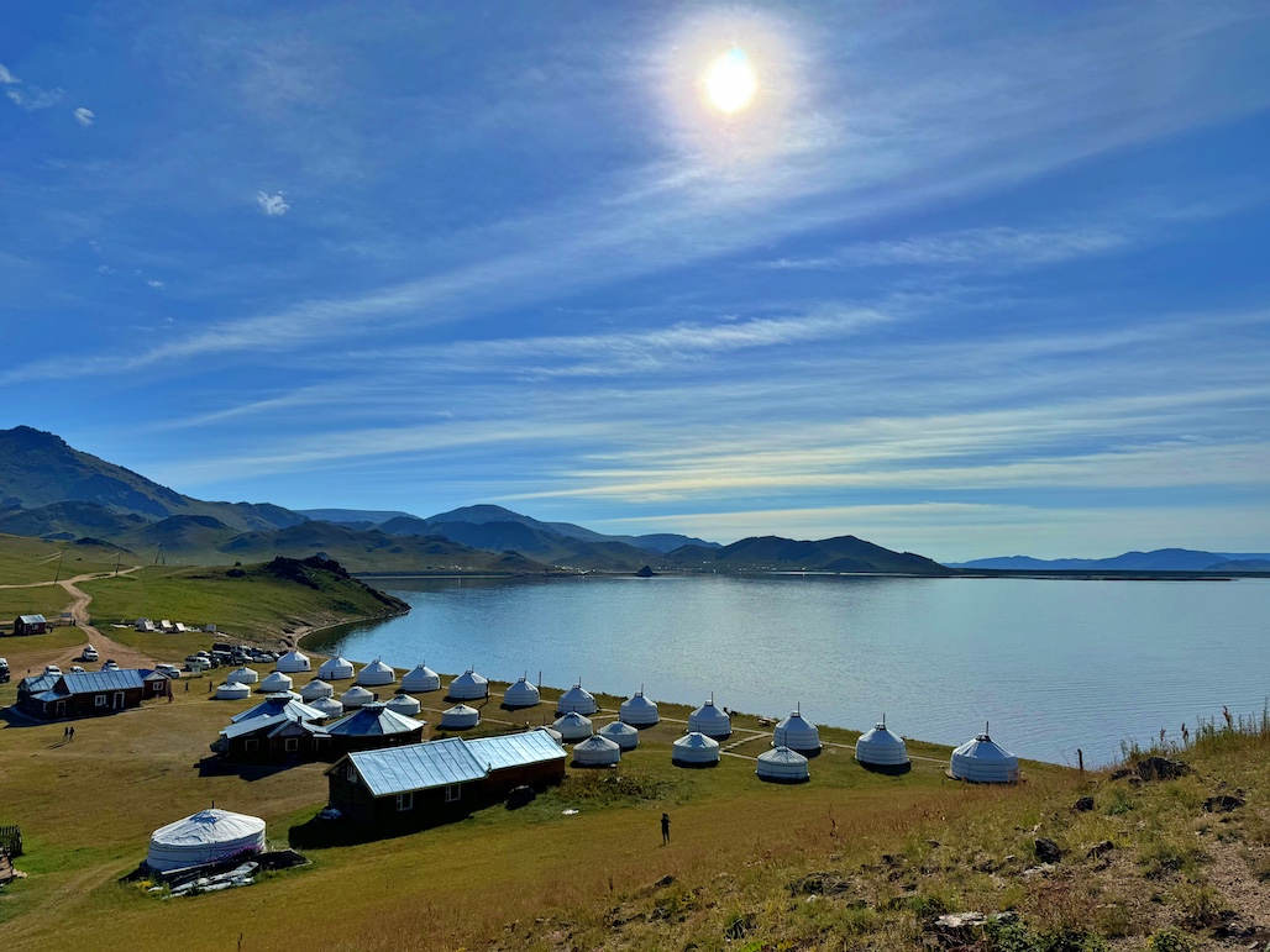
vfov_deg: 56.8
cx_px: 635
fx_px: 881
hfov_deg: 71.6
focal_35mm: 24
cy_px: 476
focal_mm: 6.76
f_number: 1.78
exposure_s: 1/20000
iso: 64
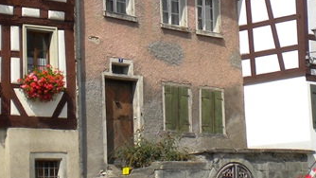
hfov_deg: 18.8
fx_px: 955
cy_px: 40
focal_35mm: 114
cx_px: 183
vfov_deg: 10.6
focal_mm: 6.3
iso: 80
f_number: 4.6
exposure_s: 1/754
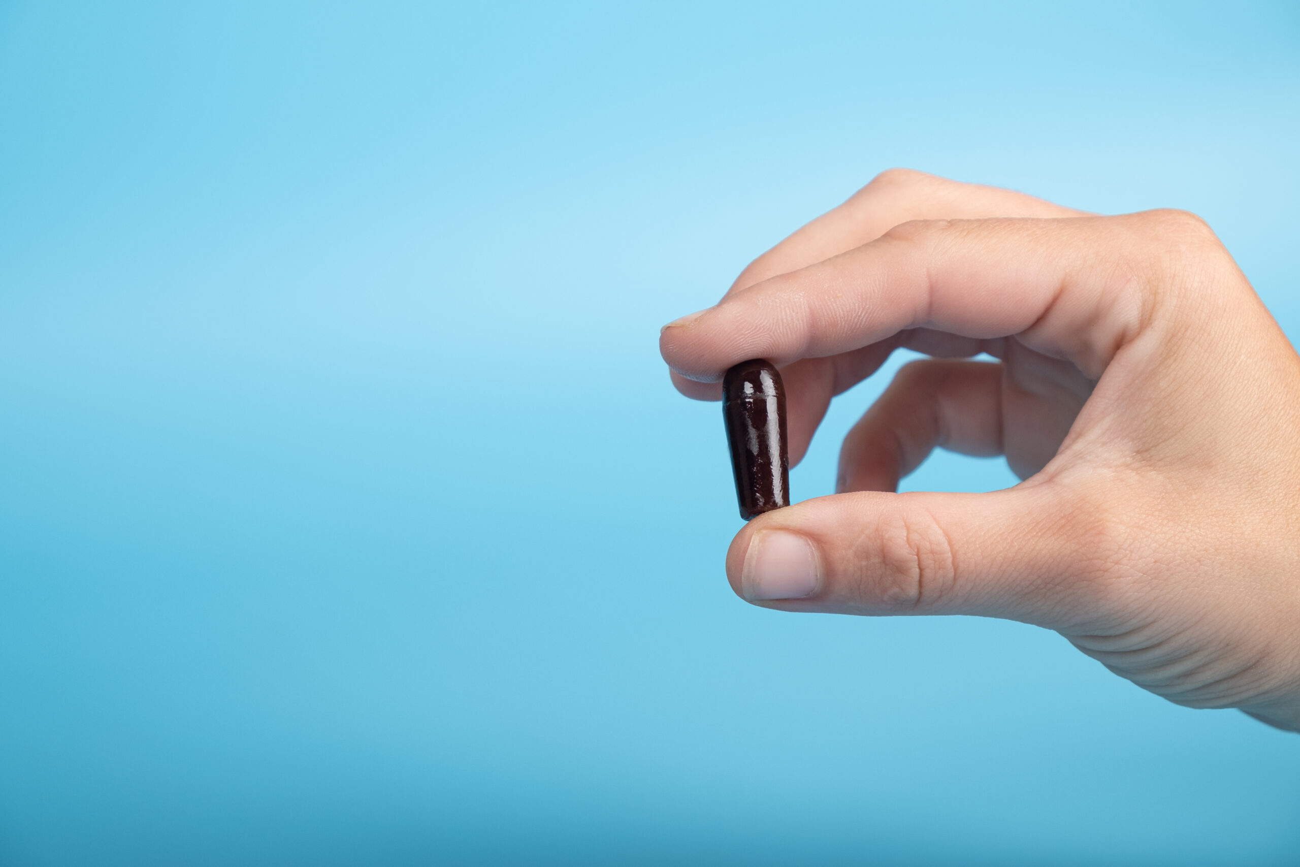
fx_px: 2744
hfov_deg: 26.6
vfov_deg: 17.9
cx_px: 650
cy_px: 434
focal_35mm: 76
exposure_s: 1/160
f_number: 6.4
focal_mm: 50.5
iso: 200
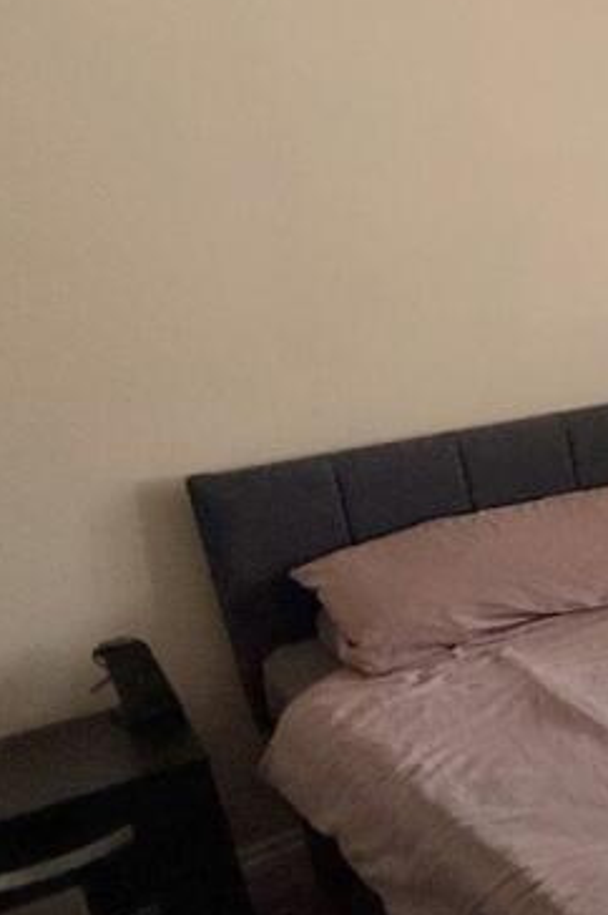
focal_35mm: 41
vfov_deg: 47.4
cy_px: 442
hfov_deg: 18.1
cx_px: 1276
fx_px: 1041
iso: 64
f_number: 2.2
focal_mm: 2.22
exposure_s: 1/158
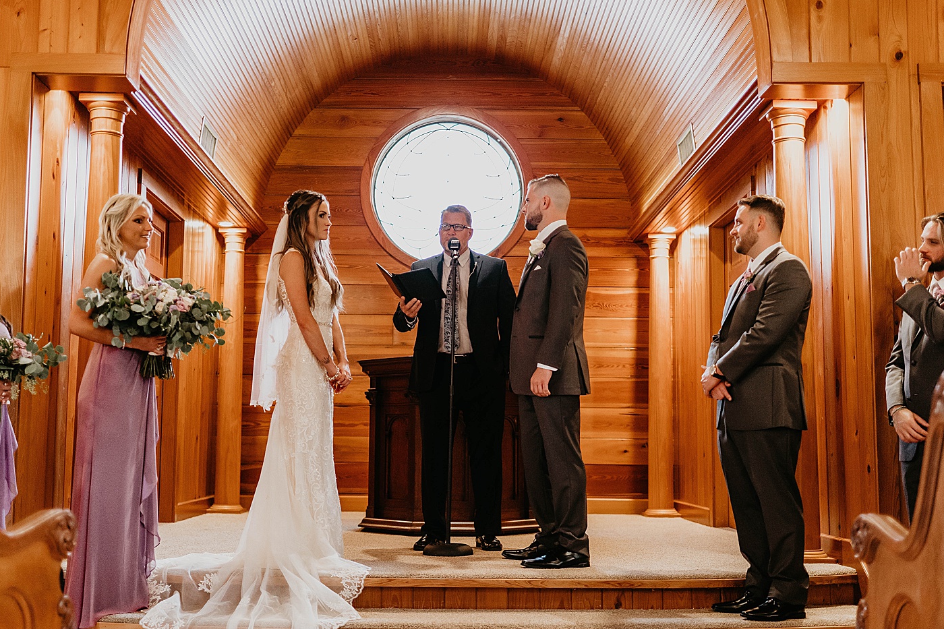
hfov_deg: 48.4
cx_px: 448
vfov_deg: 33.4
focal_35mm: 40
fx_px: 1049
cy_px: 344
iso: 2000
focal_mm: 35
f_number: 1.4
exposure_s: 1/100
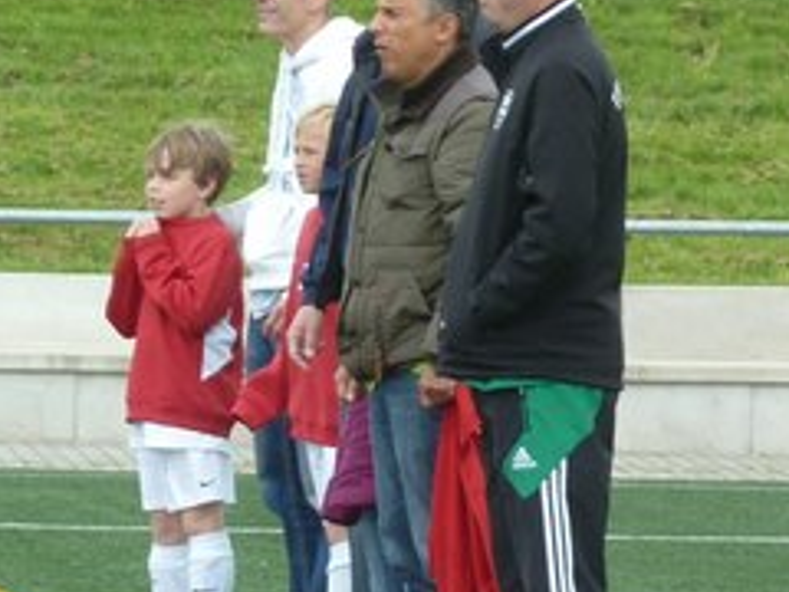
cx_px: 769
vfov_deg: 2.1
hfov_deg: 2.8
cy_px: 390
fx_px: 16069
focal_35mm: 705
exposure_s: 1/125
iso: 80
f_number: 4.7
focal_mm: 39.7
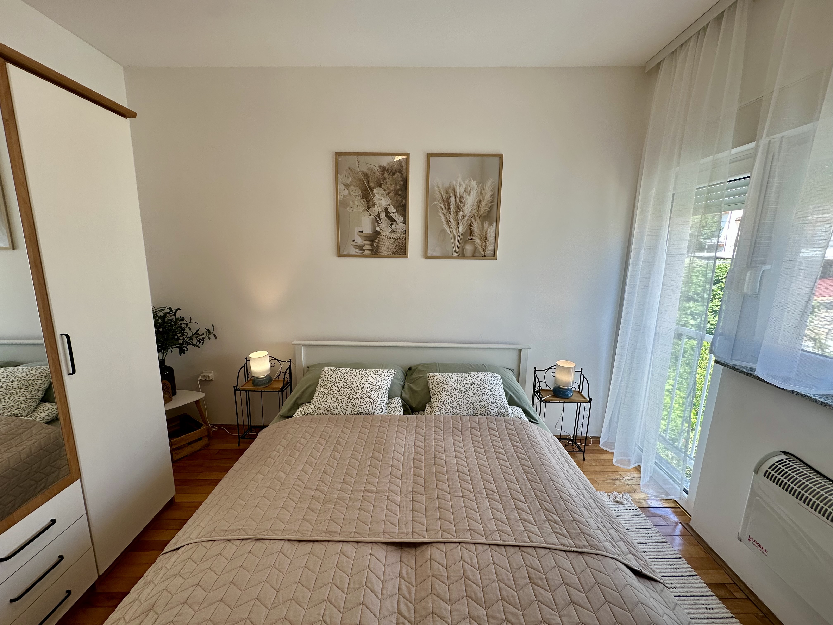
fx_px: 337
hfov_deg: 102.1
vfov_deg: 85.7
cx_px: 416
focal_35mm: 14
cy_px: 312
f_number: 2.2
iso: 50
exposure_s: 1/100
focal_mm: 2.22
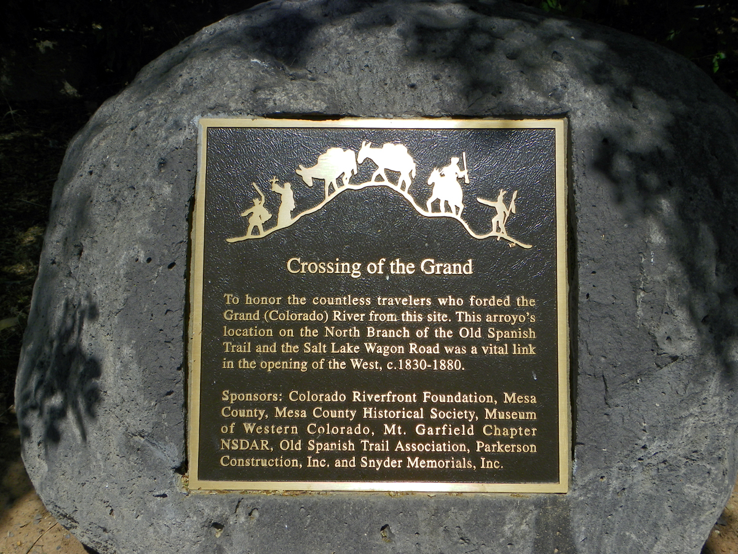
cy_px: 277
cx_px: 369
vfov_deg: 39.7
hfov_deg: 51.4
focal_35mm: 36
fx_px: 768
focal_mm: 6.4
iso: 64
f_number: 6.3
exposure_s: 1/400
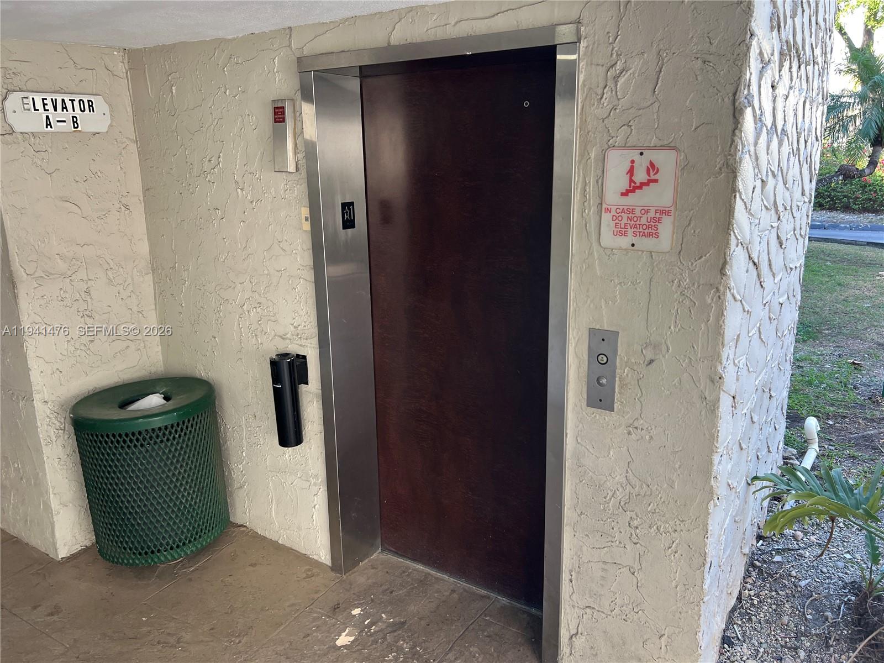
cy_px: 332
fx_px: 664
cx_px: 442
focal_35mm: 26
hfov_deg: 67.3
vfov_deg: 53.1
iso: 80
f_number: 1.5
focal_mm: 5.7
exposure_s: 1/121
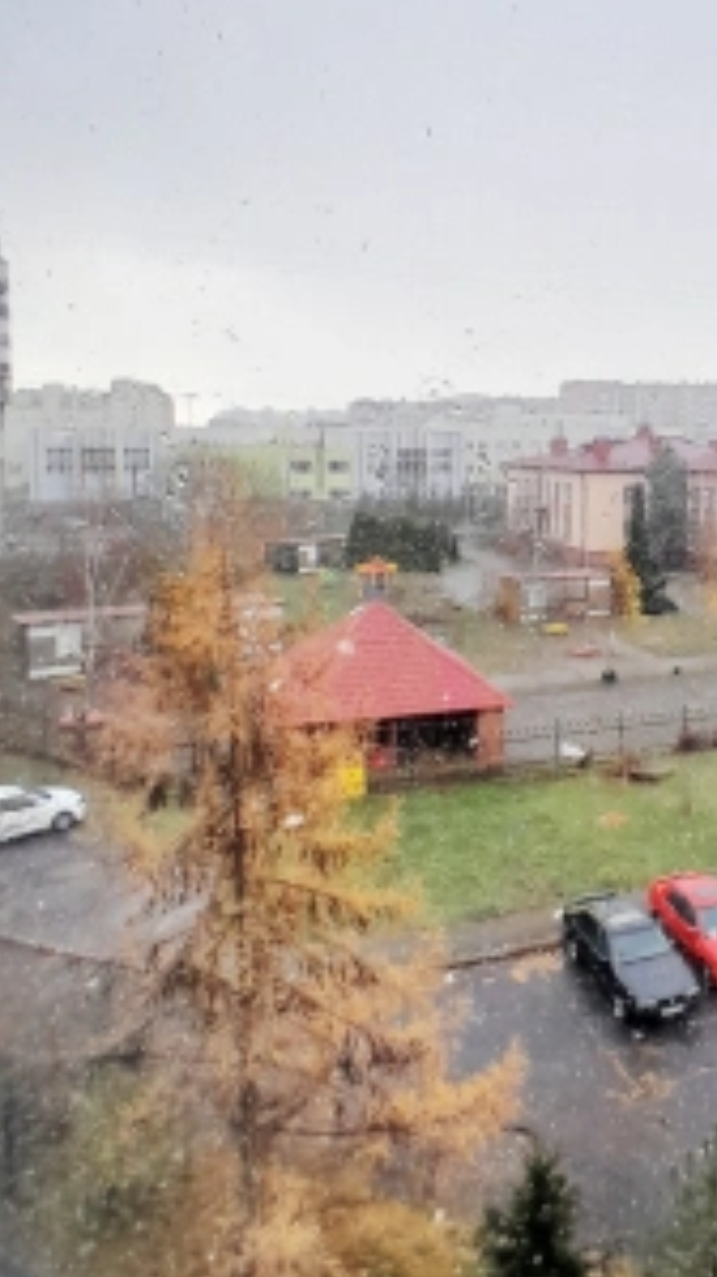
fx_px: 981
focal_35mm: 29
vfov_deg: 65.5
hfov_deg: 38.3
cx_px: 600
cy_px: 513
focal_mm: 1.46
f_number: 2.2
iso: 40
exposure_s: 1/169
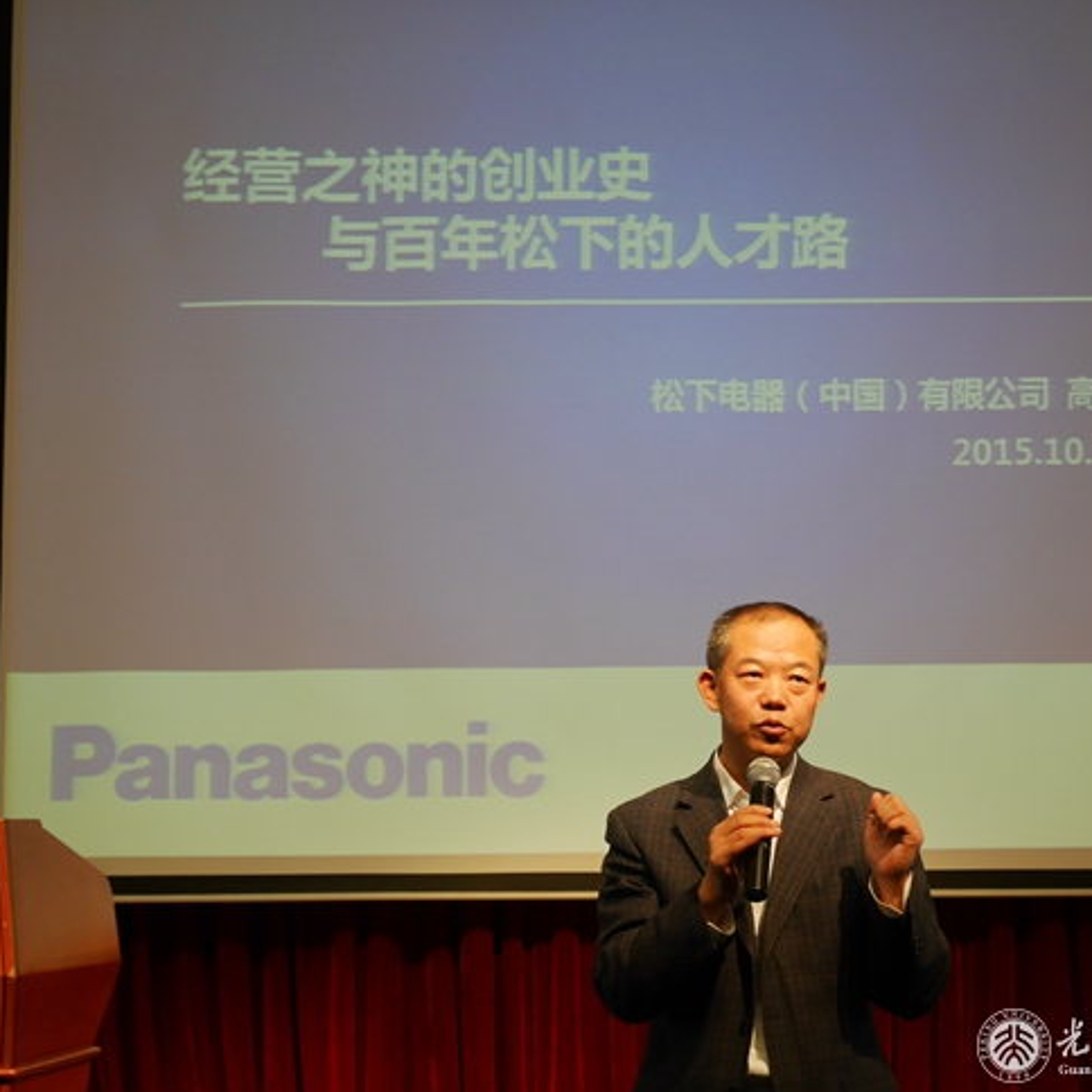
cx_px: 632
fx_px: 2712
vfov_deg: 22.8
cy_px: 548
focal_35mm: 76
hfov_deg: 22.7
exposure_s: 1/80
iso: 800
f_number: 5.6
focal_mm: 32
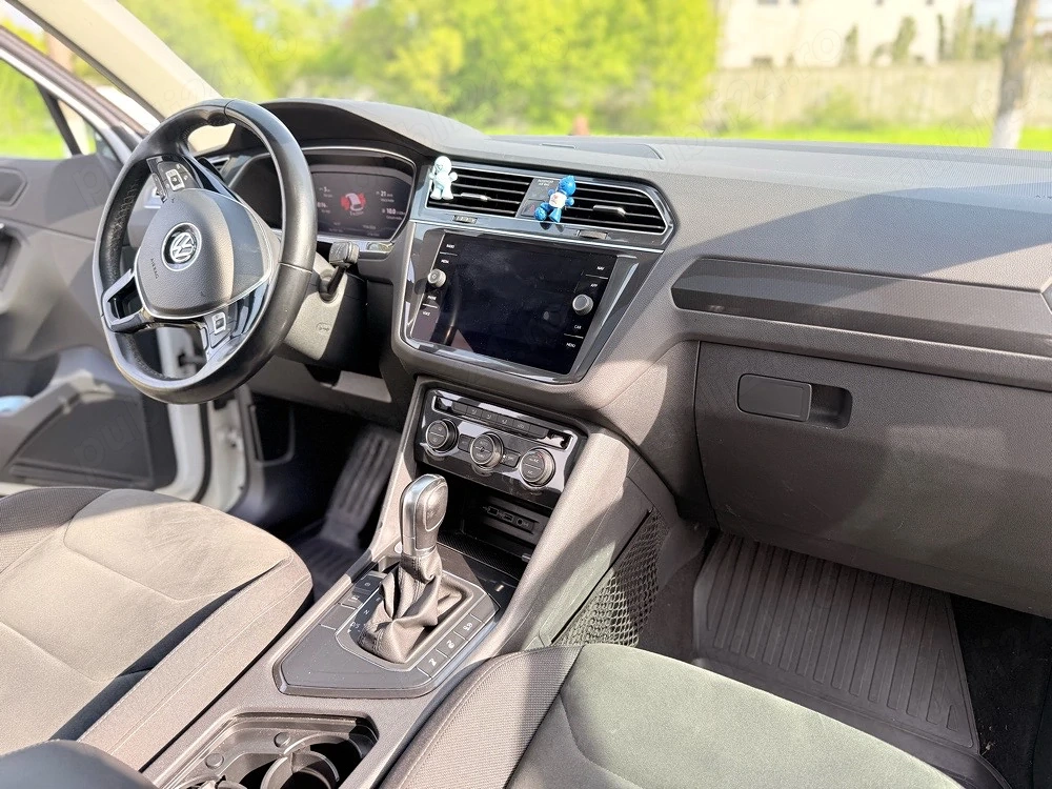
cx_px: 526
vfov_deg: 56.8
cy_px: 394
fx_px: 729
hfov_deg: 71.6
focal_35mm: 24
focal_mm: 6.76
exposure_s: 1/381
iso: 80
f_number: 1.78
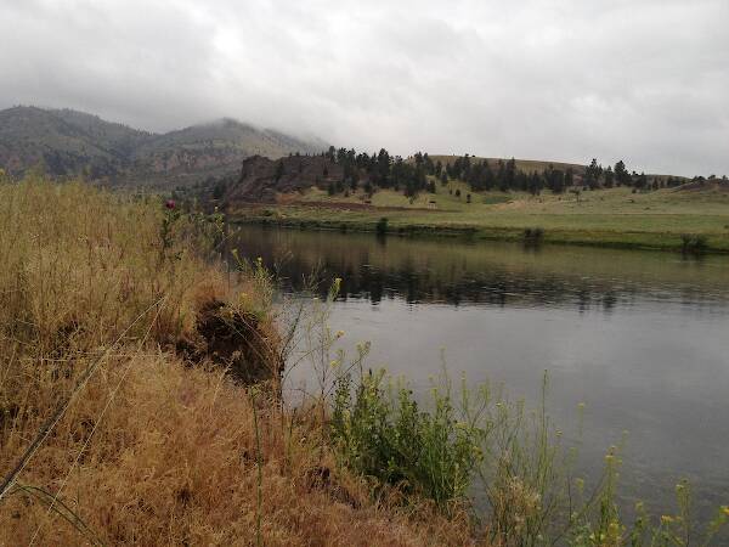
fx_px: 737
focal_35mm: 35
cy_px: 274
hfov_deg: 52.6
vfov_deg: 40.7
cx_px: 364
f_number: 2.4
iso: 80
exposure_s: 1/120
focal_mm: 4.28
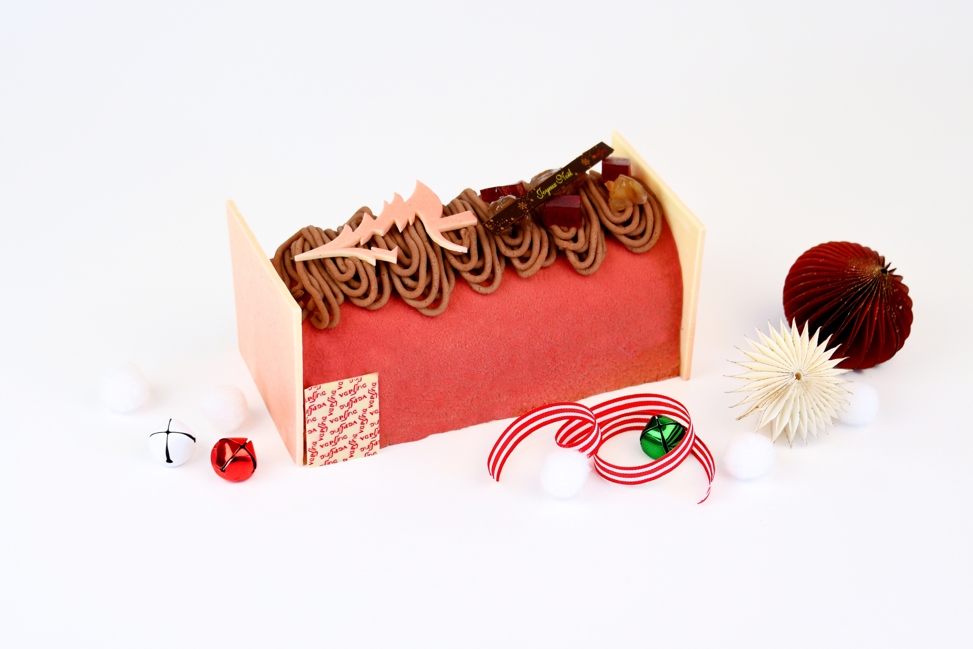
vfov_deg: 18.9
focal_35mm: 72
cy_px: 324
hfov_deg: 28.1
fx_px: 1946
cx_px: 486
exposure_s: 1/100
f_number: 4.2
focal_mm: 48
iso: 250
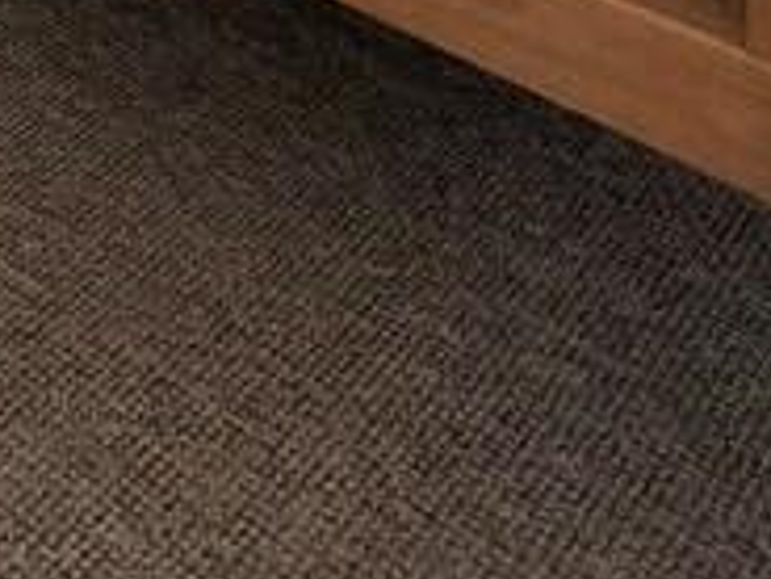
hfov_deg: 25.0
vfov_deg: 12.3
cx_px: 411
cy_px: -999
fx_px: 1737
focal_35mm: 78
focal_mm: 2.22
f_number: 2.2
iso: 320
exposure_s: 1/50
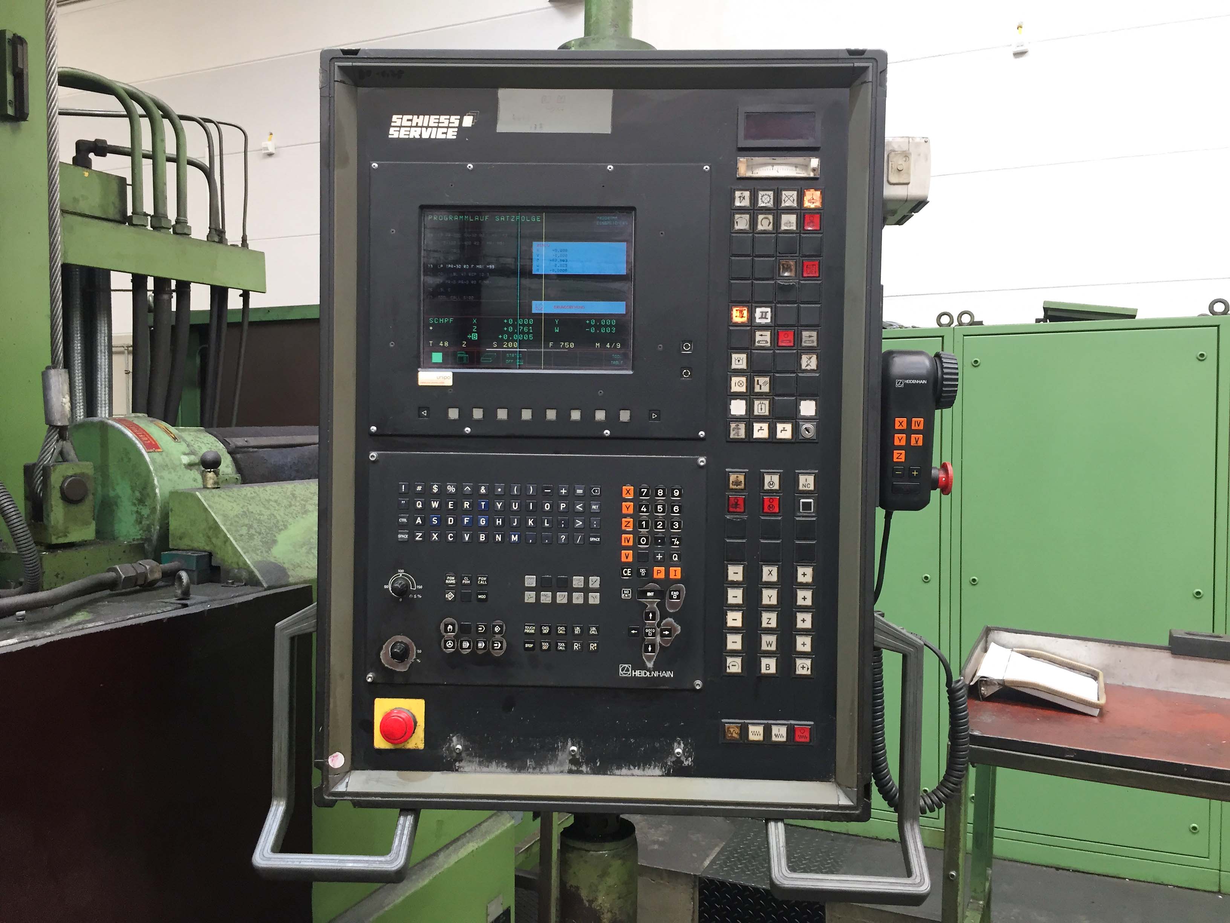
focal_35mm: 29
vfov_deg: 48.2
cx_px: 615
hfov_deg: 61.7
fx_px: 1030
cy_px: 462
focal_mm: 4.15
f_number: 2.2
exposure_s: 1/33
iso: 50
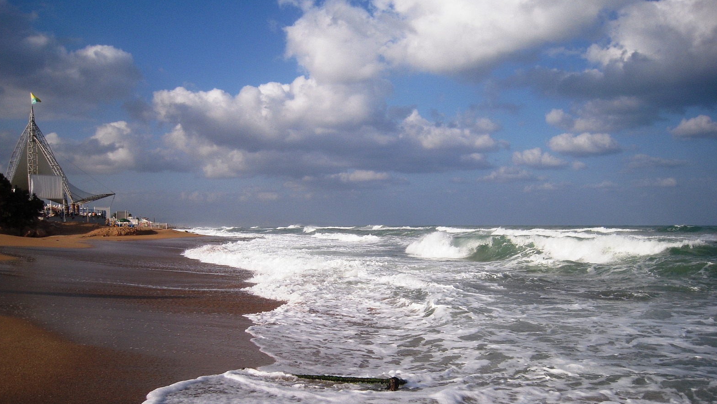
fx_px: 589
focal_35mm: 31
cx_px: 358
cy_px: 267
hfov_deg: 62.6
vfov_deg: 37.4
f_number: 5.4
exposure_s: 1/500
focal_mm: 5
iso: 100
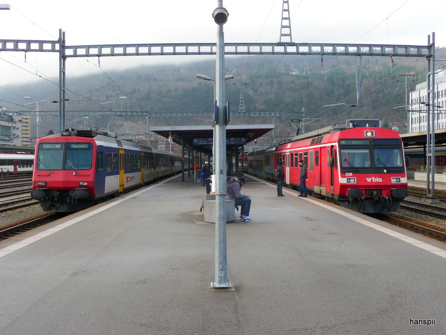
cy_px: 168
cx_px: 223
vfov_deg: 36.0
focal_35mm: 40
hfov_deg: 46.8
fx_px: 515
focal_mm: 6.7
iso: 100
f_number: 3.9
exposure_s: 1/200
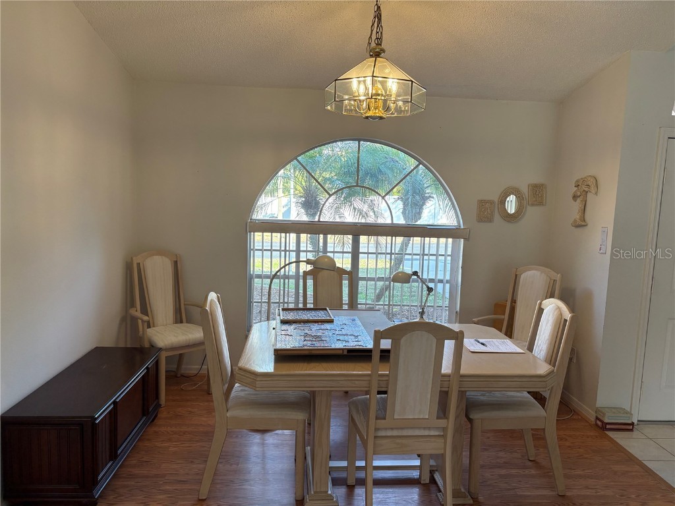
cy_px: 253
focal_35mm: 26
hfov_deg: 67.3
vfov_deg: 53.1
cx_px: 338
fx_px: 507
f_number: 1.6
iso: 125
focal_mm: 5.96
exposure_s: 1/174
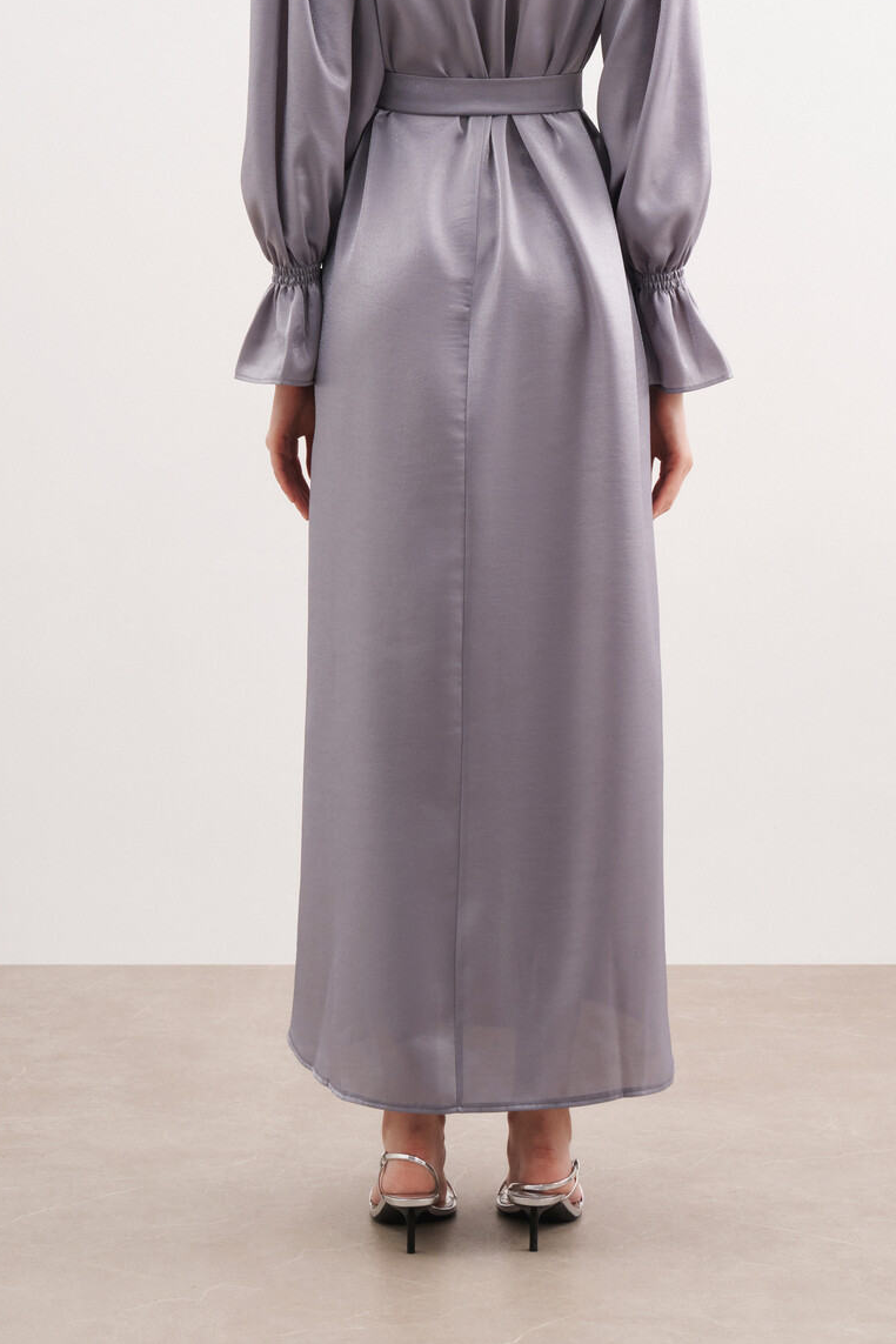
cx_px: 492
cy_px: 354
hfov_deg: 18.4
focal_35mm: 74
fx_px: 2762
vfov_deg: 27.0
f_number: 11
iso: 400
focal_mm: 47
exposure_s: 1/160
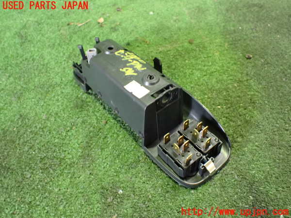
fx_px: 252
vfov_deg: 46.8
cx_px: 146
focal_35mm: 30
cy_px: 109
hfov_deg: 60.0
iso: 1250
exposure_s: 1/30
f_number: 2.3
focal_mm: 5.4
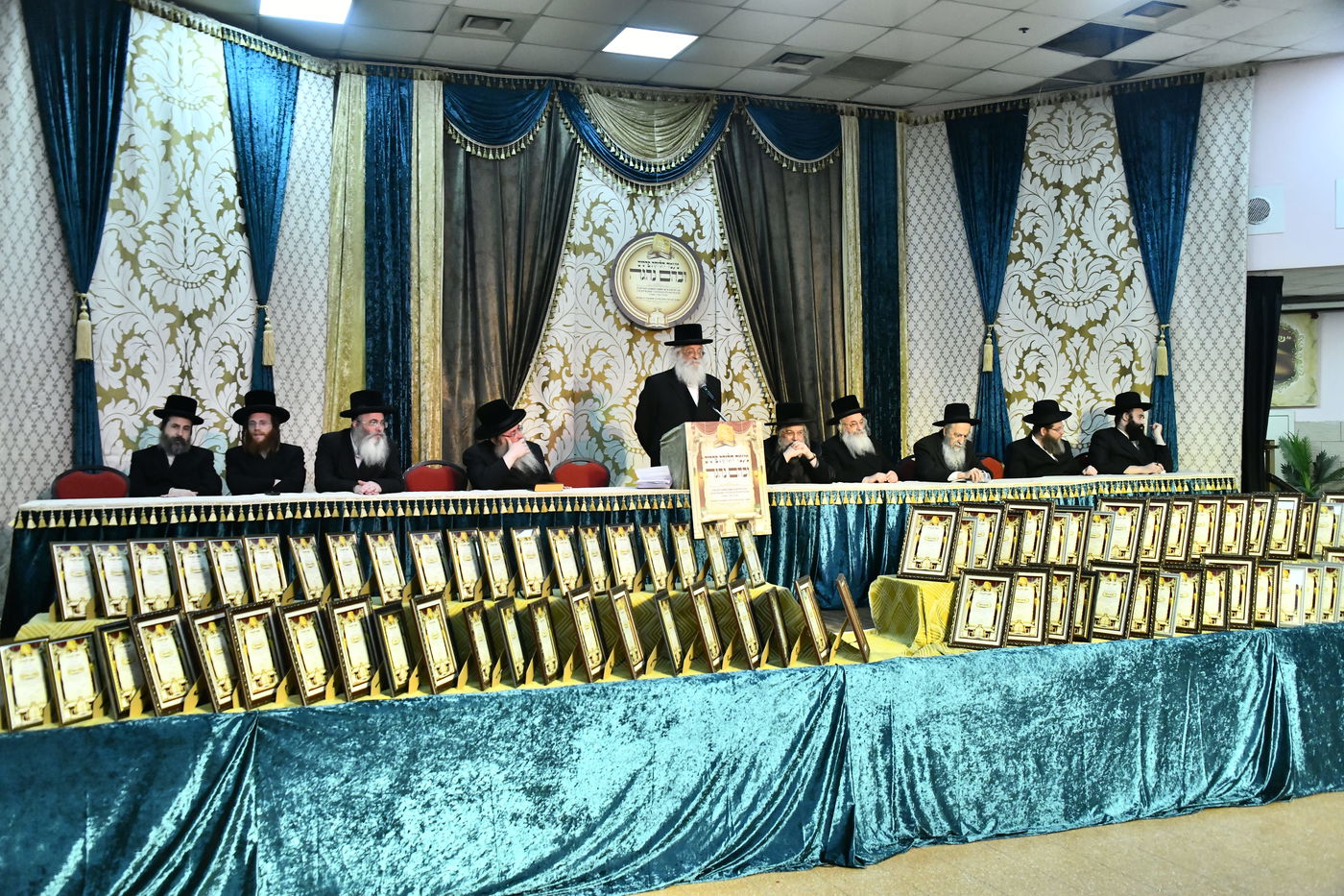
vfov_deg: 38.9
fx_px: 1269
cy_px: 448
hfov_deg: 55.8
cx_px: 672
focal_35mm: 34
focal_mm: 34
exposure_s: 1/250
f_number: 5.6
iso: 3200
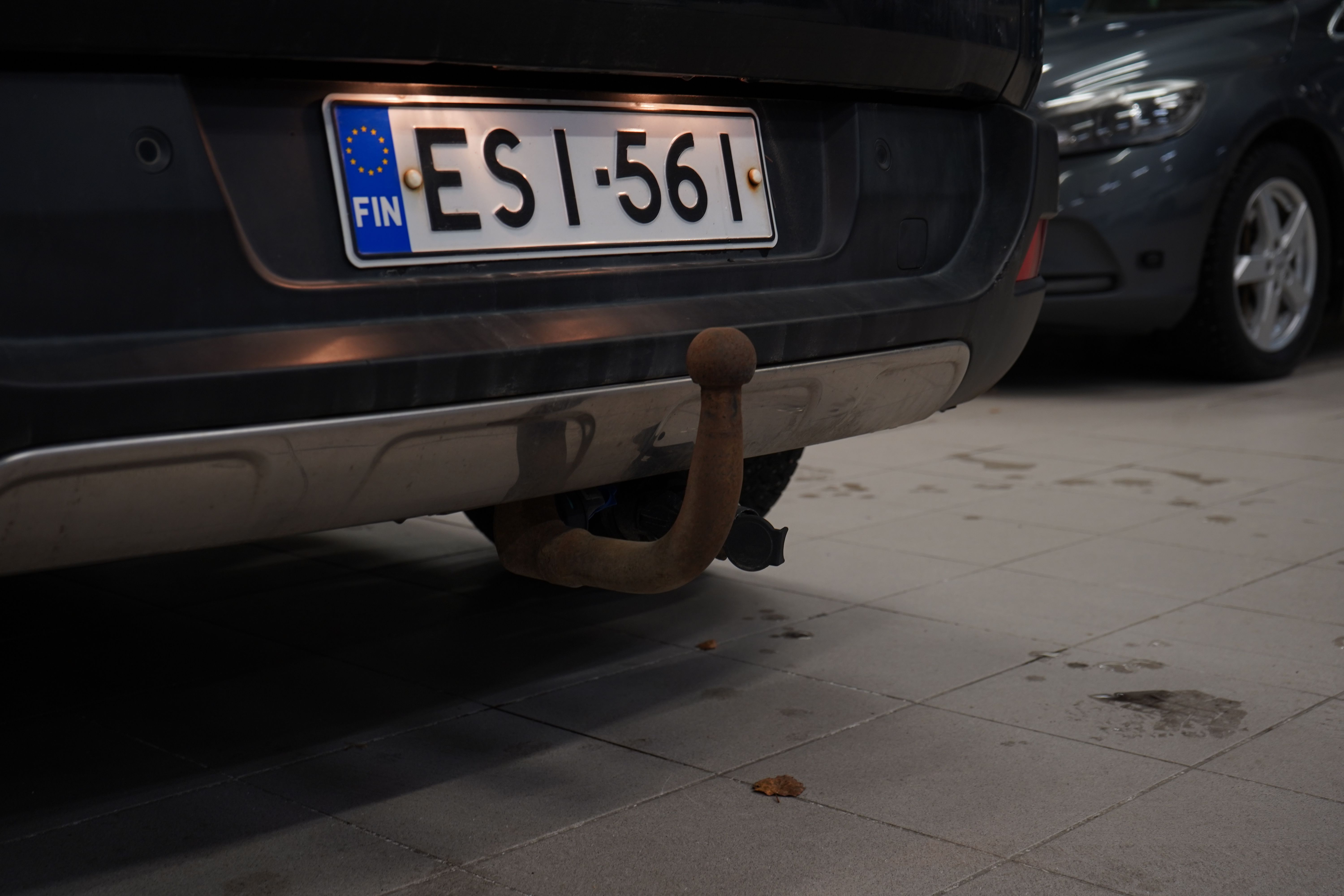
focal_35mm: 46
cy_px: 448
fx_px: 1717
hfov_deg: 42.7
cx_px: 672
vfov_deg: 29.2
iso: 500
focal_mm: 46
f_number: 5.6
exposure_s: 1/20
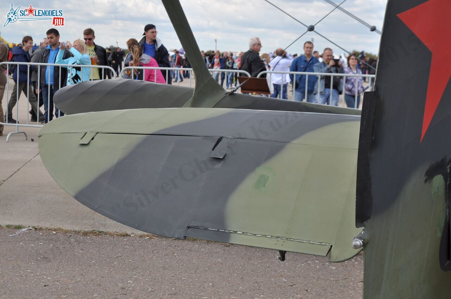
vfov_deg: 18.1
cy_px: 150
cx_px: 226
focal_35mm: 75
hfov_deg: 27.0
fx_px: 938
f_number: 8
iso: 200
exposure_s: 1/200
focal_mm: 50
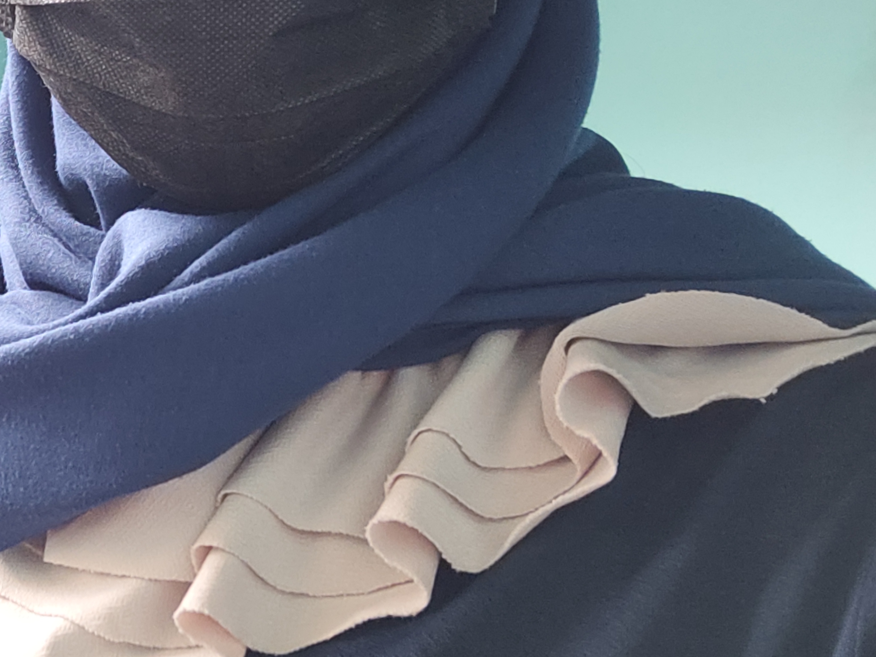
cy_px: 269
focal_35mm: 64
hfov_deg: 26.9
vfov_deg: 22.9
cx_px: -166
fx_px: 1620
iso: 293
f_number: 2
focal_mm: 3.61
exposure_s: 1/33.3
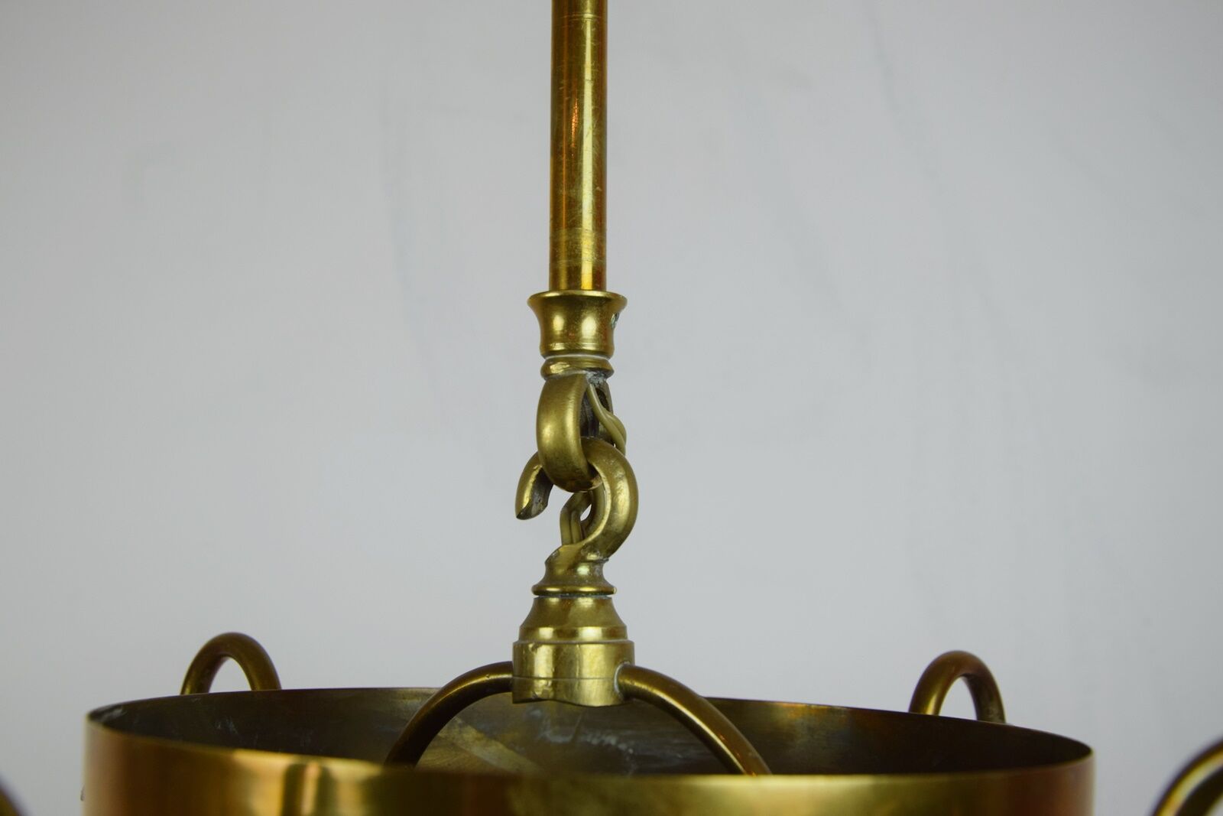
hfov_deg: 38.9
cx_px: 612
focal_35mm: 51
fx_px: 1733
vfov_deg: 26.5
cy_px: 408
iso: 400
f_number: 7.1
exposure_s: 1/200
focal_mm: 34
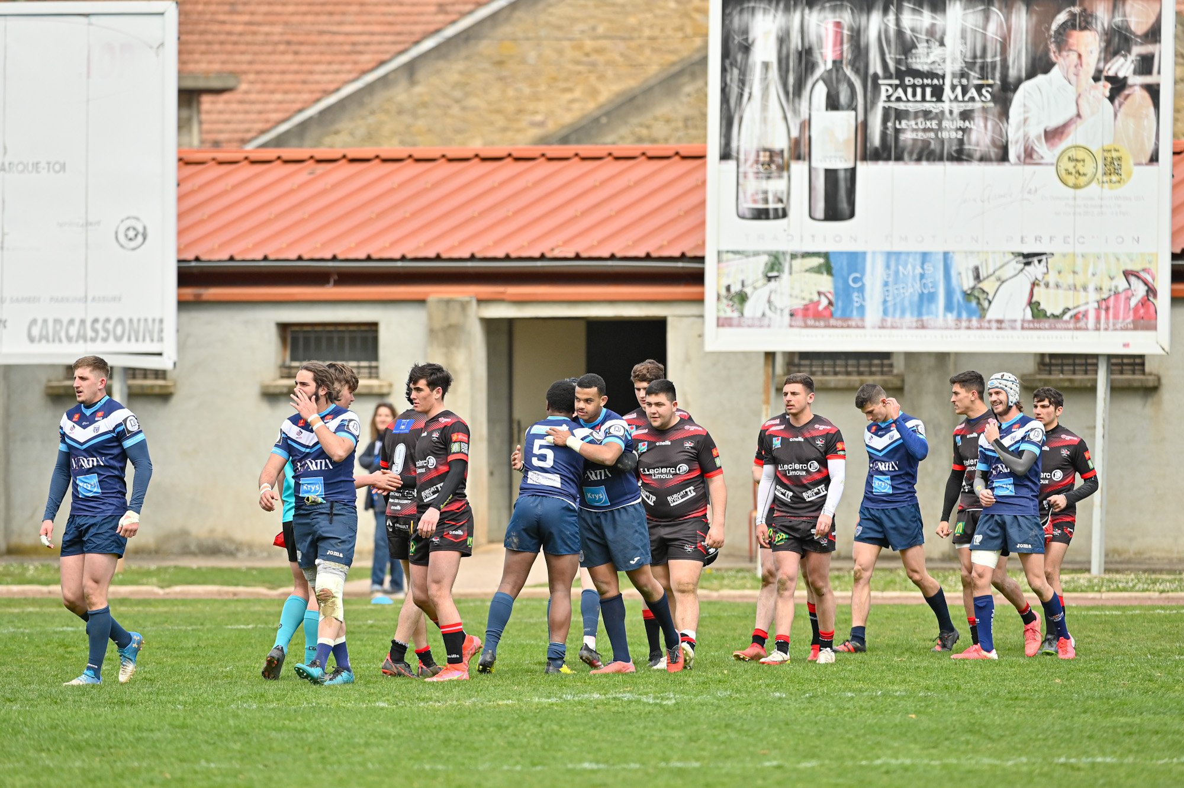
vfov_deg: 4.4
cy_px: 394
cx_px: 592
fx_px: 10189
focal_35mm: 310
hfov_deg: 6.7
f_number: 4
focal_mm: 310
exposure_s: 1/1600
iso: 280
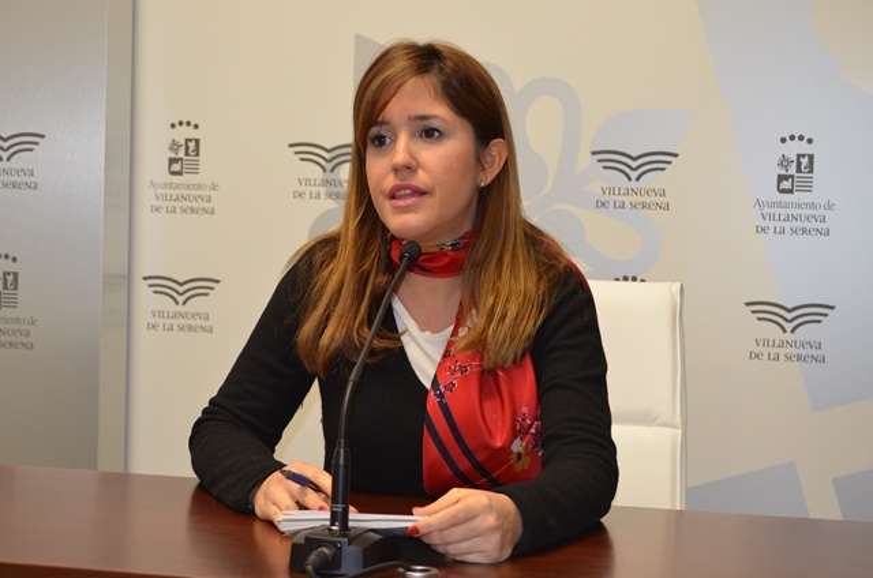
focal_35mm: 78
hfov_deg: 26.0
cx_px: 436
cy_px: 289
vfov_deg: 17.4
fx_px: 1888
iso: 900
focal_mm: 52
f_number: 5.6
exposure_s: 1/60
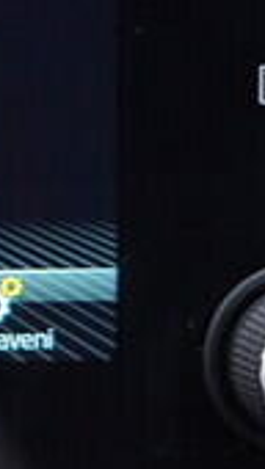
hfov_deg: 5.0
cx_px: -660
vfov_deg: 9.4
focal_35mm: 227
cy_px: -54
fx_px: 2827
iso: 125
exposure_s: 1/40
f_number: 2.8
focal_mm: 24
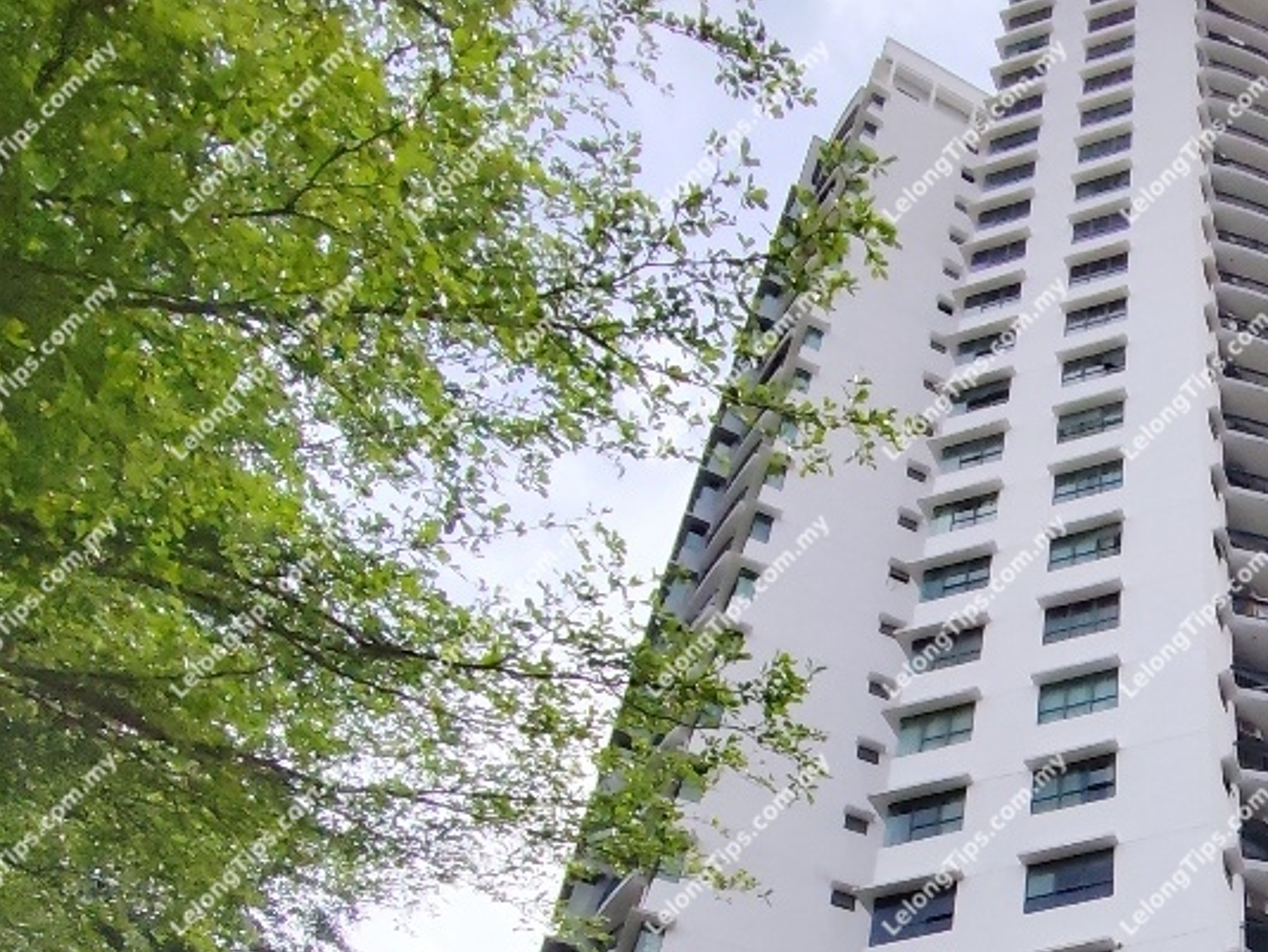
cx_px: 1174
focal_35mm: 38
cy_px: 905
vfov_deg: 35.0
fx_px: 1393
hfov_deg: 44.0
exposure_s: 1/2281
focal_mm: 1.65
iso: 50
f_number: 2.2
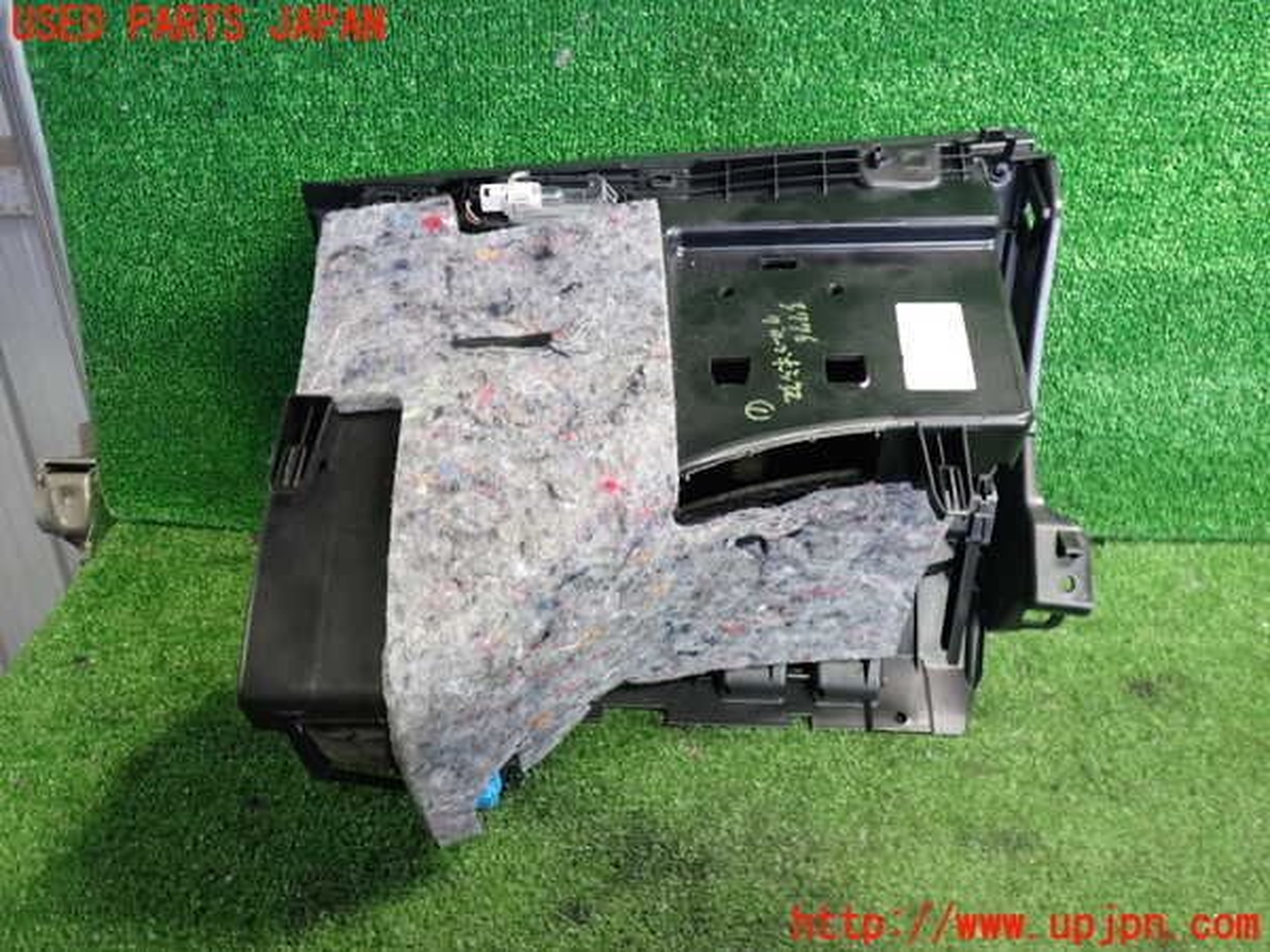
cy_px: 476
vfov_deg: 46.8
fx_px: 1101
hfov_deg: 60.0
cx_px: 635
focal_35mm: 30
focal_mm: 5.4
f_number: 2.3
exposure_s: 1/30
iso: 500
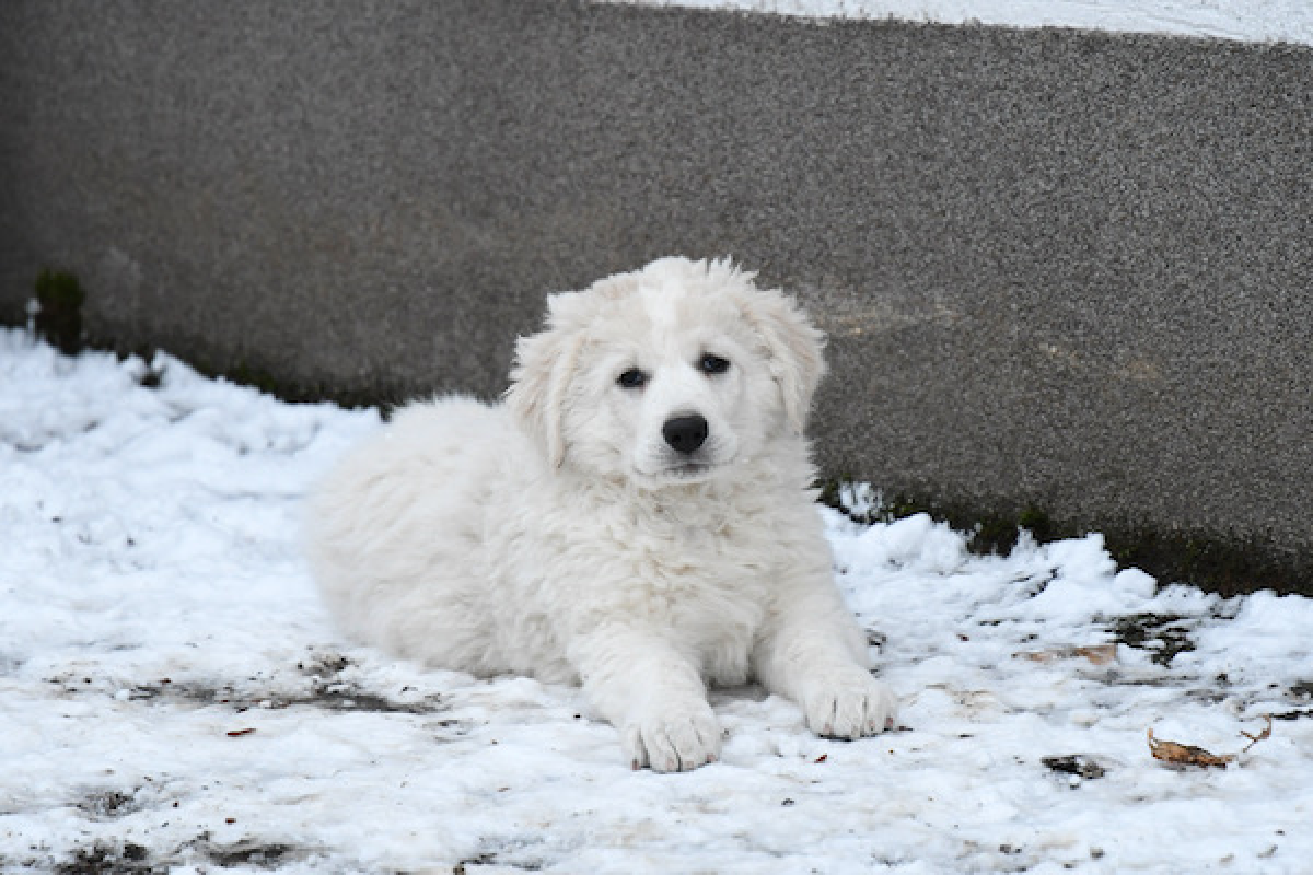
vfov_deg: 11.4
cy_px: 438
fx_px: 4376
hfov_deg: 17.1
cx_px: 656
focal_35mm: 120
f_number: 4
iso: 1800
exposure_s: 1/500
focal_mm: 80
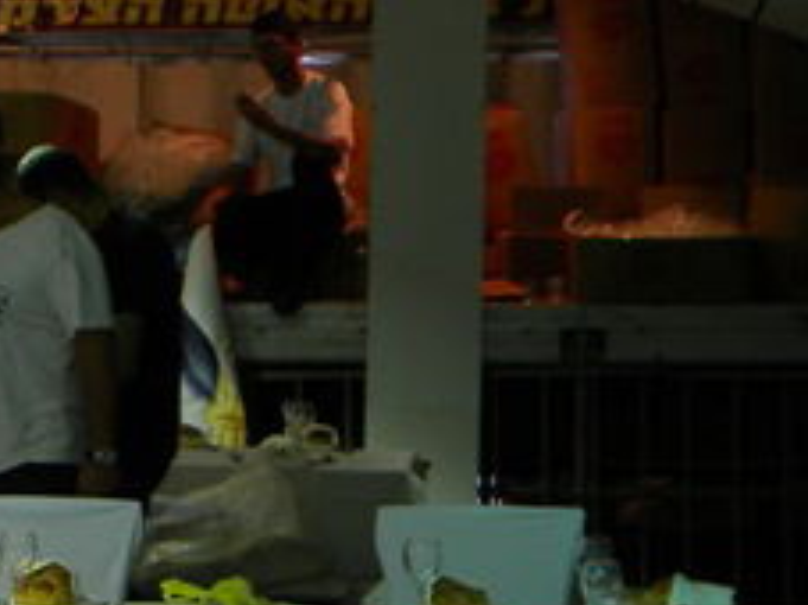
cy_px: 523
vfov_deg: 11.6
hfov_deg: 15.0
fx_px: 2963
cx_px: -153
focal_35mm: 127
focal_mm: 6.4
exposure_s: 1/75.2
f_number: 3.7
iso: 100
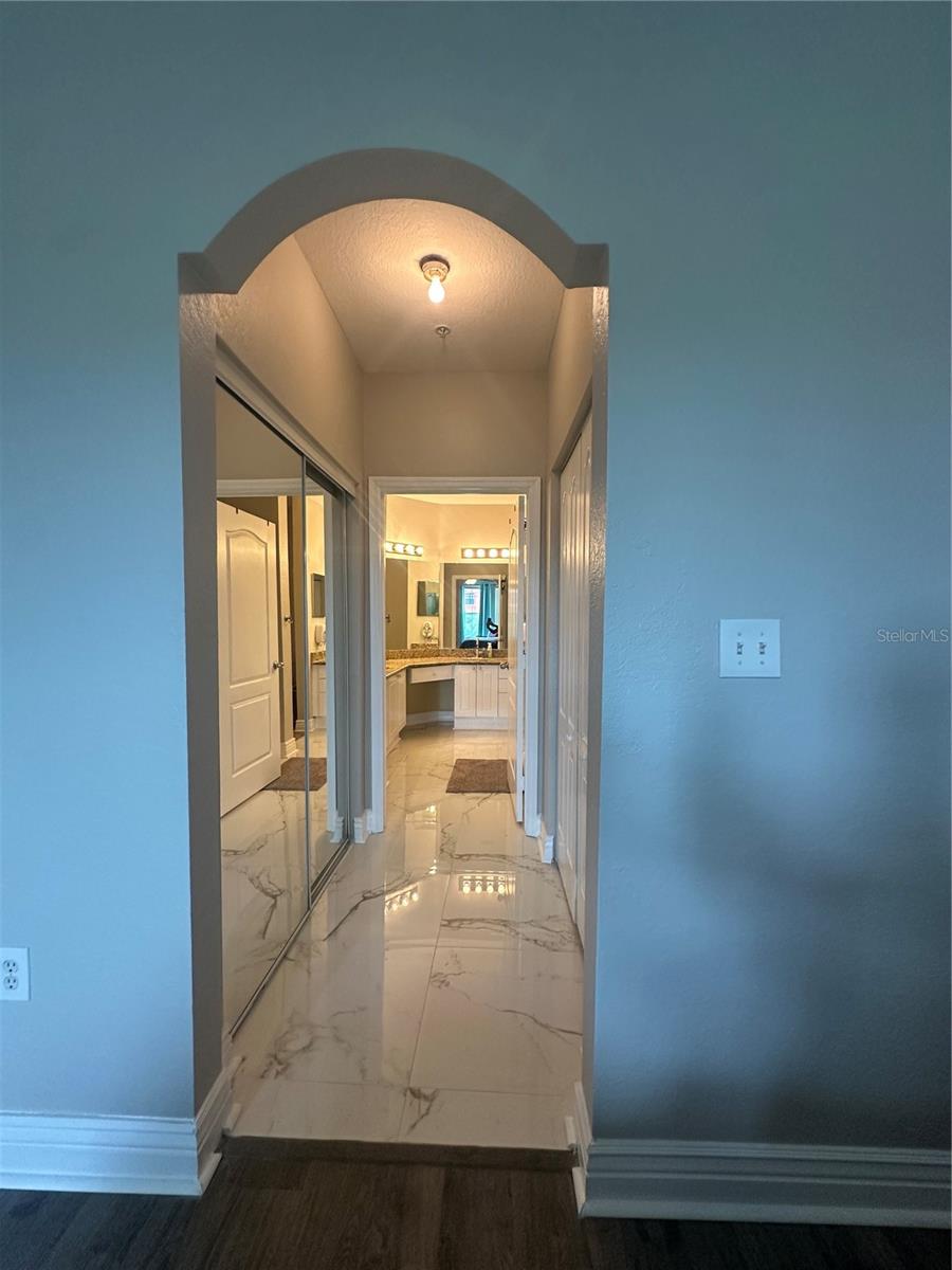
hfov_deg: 85.7
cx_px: 476
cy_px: 635
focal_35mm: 14
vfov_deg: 102.1
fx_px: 513
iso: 250
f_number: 2.2
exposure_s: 1/120
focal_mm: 2.22
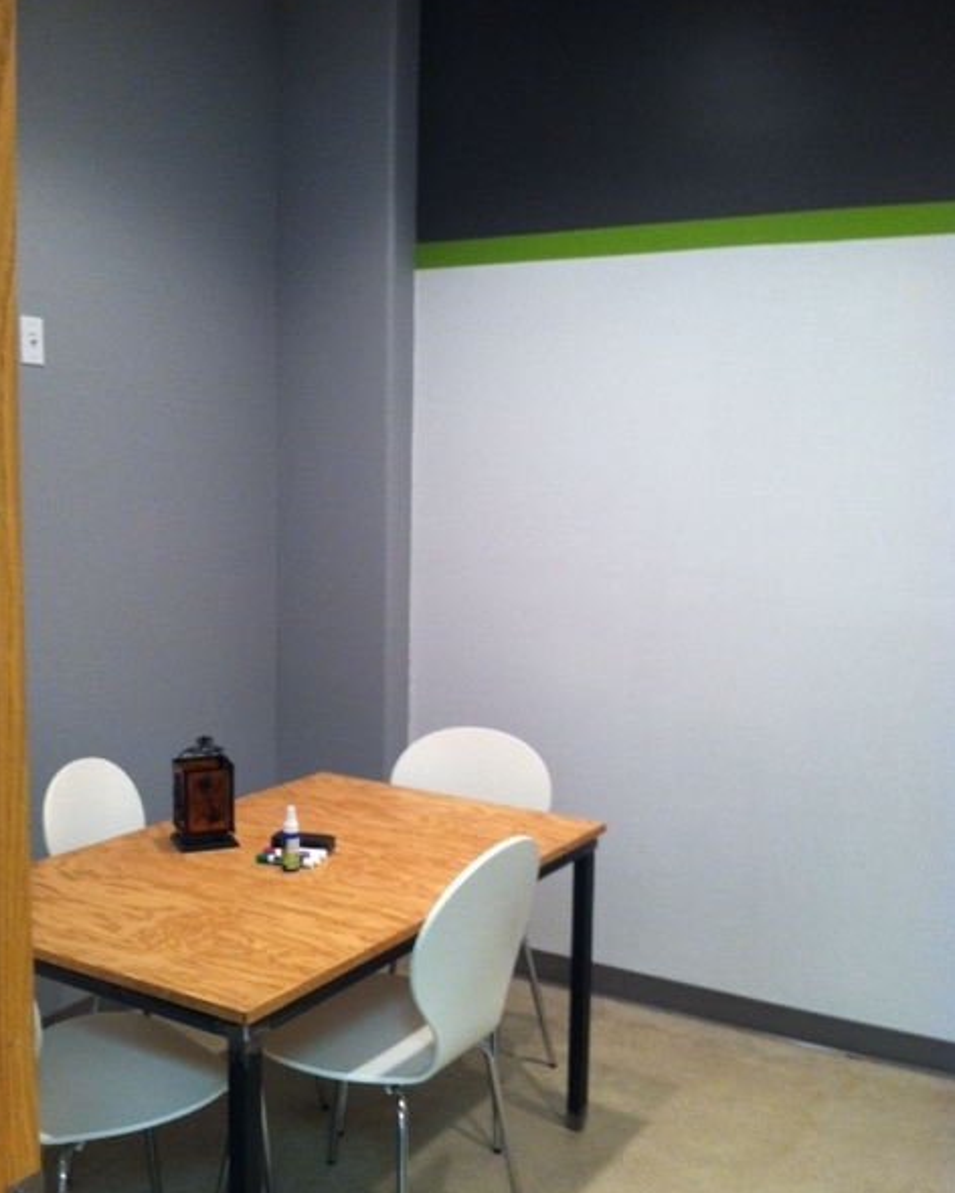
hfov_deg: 40.1
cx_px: 475
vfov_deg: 49.1
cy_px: 627
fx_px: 1307
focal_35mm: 37
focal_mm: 3.85
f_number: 2.8
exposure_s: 1/15
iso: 160
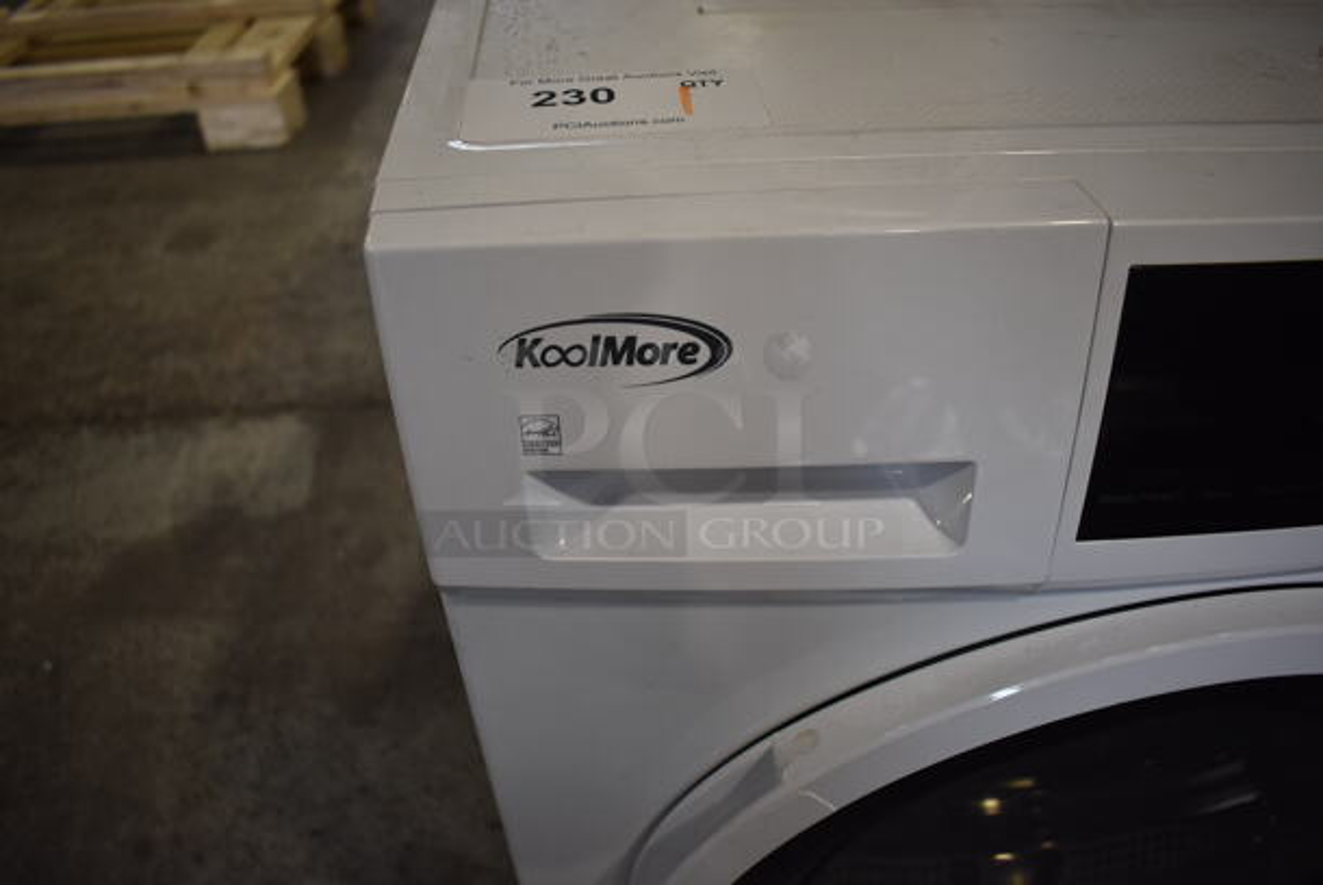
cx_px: 662
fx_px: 993
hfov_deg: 67.3
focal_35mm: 27
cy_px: 442
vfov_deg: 48.0
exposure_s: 1/250
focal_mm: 18
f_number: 3.5
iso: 800
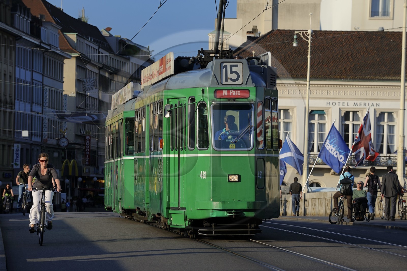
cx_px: 204
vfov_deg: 6.9
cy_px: 136
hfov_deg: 10.3
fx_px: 2260
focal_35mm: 200
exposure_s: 1/320
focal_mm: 200
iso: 200
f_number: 7.1
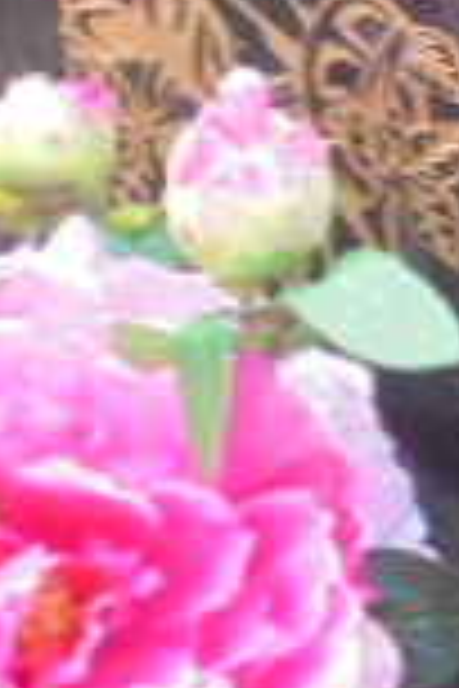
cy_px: -108
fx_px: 3576
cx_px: 1066
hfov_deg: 7.0
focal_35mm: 187
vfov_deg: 10.8
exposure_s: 1/40
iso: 100
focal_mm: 7.8
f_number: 4.5
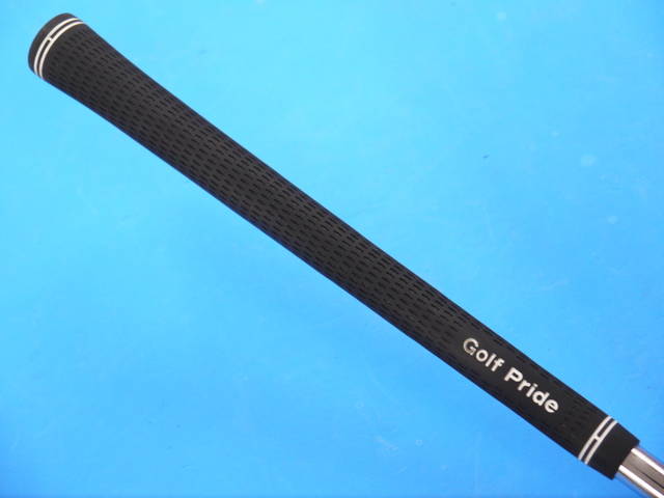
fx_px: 1611
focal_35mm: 84
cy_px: 249
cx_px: 332
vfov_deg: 17.6
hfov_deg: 23.3
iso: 800
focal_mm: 42
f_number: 5.6
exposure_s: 1/80
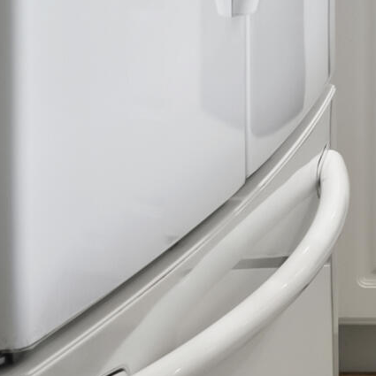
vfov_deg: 8.5
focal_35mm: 192
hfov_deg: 8.3
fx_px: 2359
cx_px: 943
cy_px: -445
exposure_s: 1/3
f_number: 8
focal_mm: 32
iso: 1600
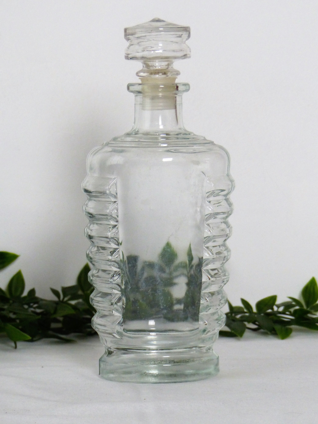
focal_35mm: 154
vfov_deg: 12.8
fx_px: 1886
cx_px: 159
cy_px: 212
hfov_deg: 9.6
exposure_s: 1/80
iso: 320
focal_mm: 25.2
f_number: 2.8
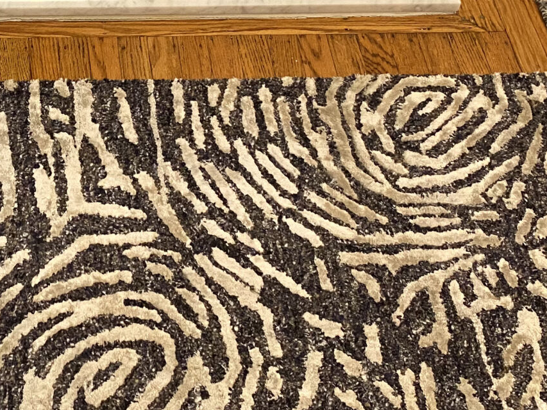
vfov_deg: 18.7
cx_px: 17
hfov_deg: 24.1
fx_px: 1233
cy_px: 62
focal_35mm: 78
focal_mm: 4.25
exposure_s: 1/60
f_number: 1.8
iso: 250
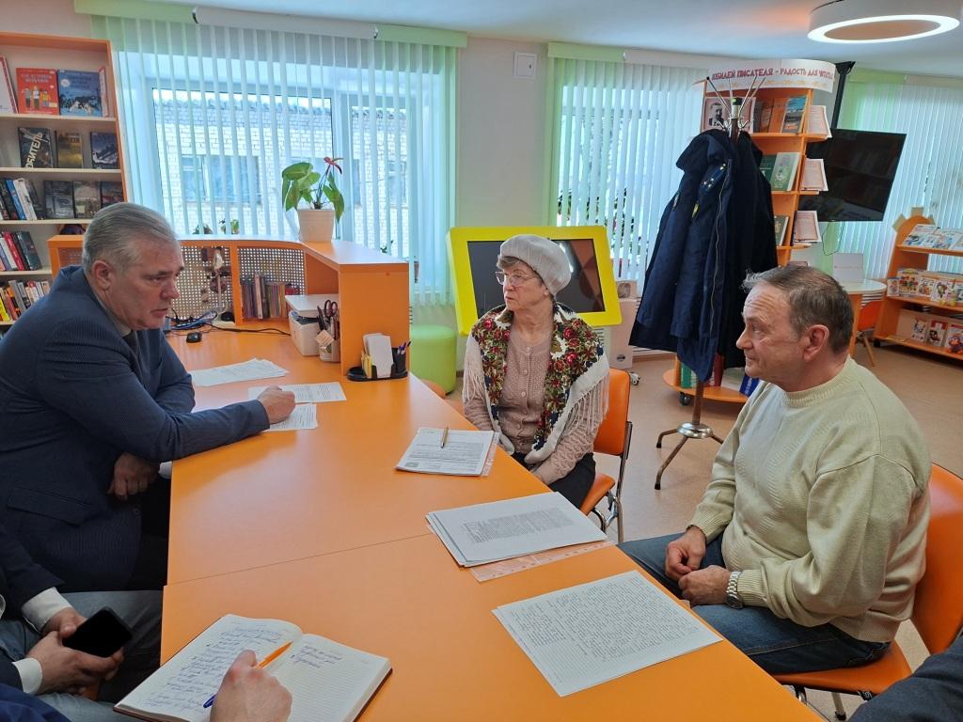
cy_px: 361
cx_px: 482
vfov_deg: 58.9
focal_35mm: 23
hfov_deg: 73.9
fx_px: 640
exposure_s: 1/120
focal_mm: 5.54
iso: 64
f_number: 1.8
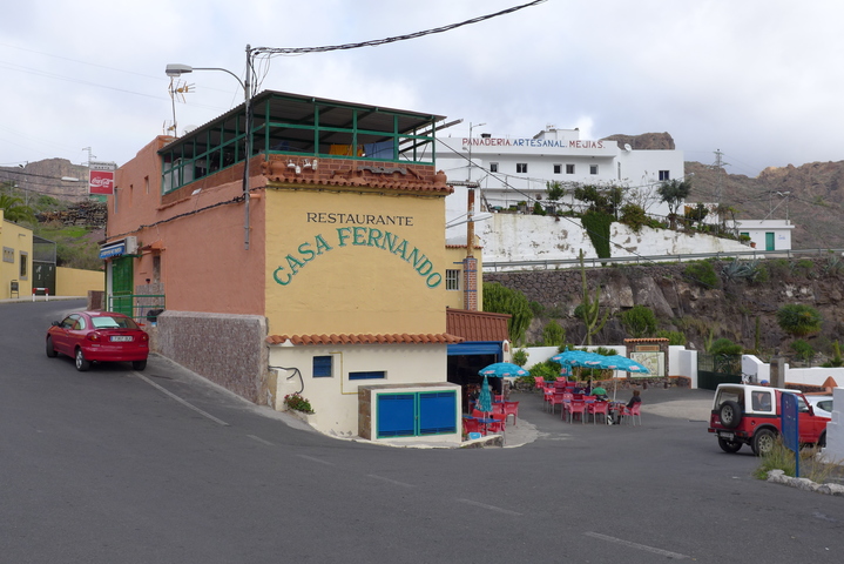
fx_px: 821
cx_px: 422
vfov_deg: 37.9
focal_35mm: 35
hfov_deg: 54.4
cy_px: 282
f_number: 2.8
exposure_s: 1/800
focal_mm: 6.9
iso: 80
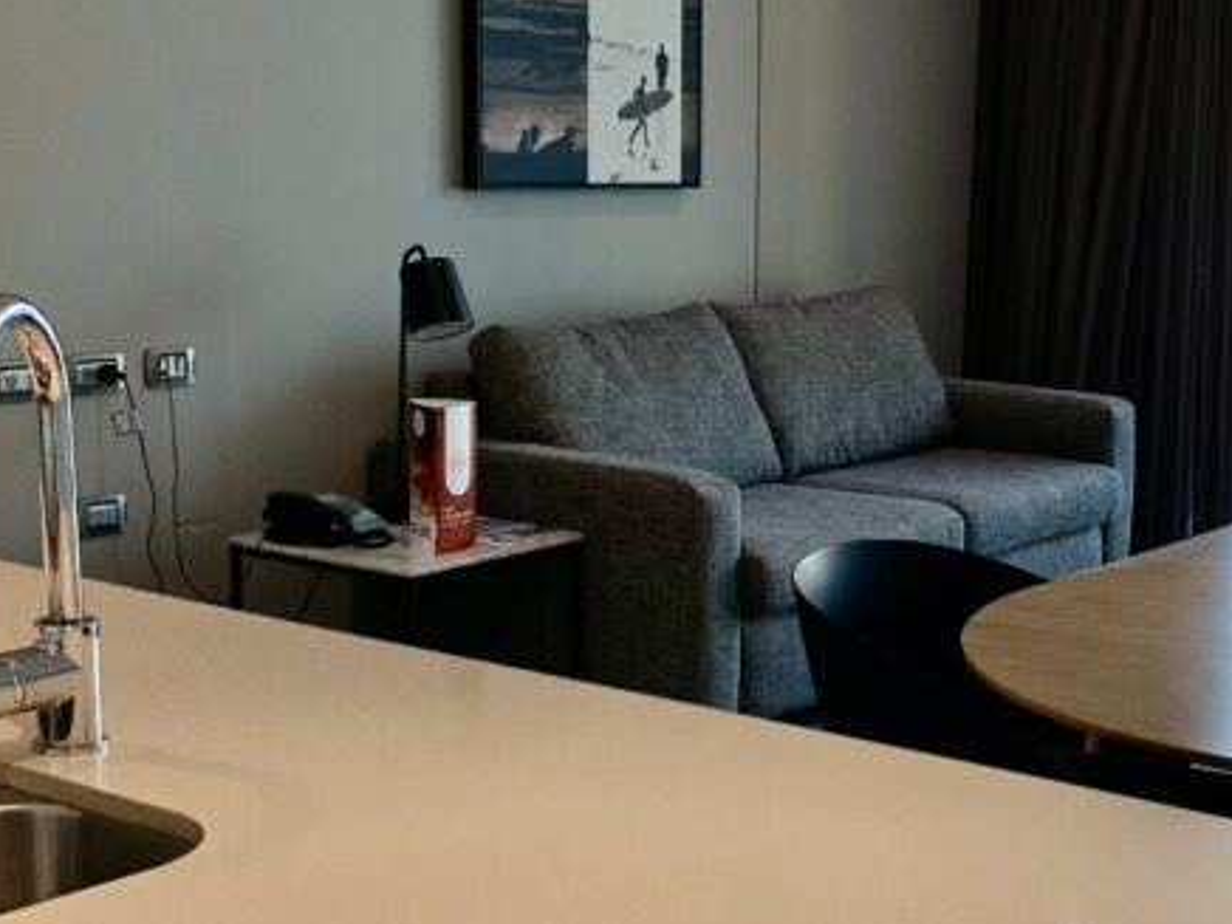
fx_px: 2171
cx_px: 1009
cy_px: 492
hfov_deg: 30.8
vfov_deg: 24.0
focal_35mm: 61
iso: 25
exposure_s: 1/286
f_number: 1.8
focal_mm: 4.25
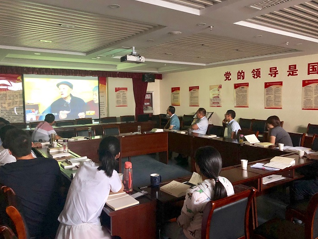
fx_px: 266
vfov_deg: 48.2
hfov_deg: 61.7
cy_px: 116
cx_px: 162
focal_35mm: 29
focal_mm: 4
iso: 80
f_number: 1.8
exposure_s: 1/15
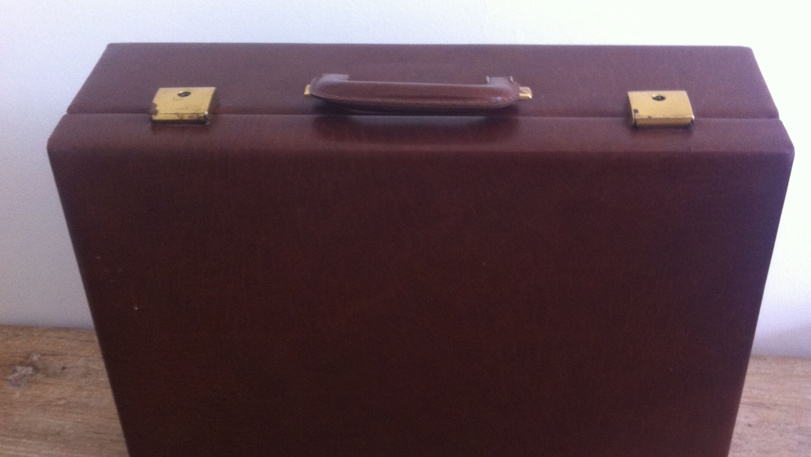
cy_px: 287
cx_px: 412
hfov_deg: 39.9
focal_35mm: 52
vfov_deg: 23.0
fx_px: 1118
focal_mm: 3.85
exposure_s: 1/15
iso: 125
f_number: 2.8
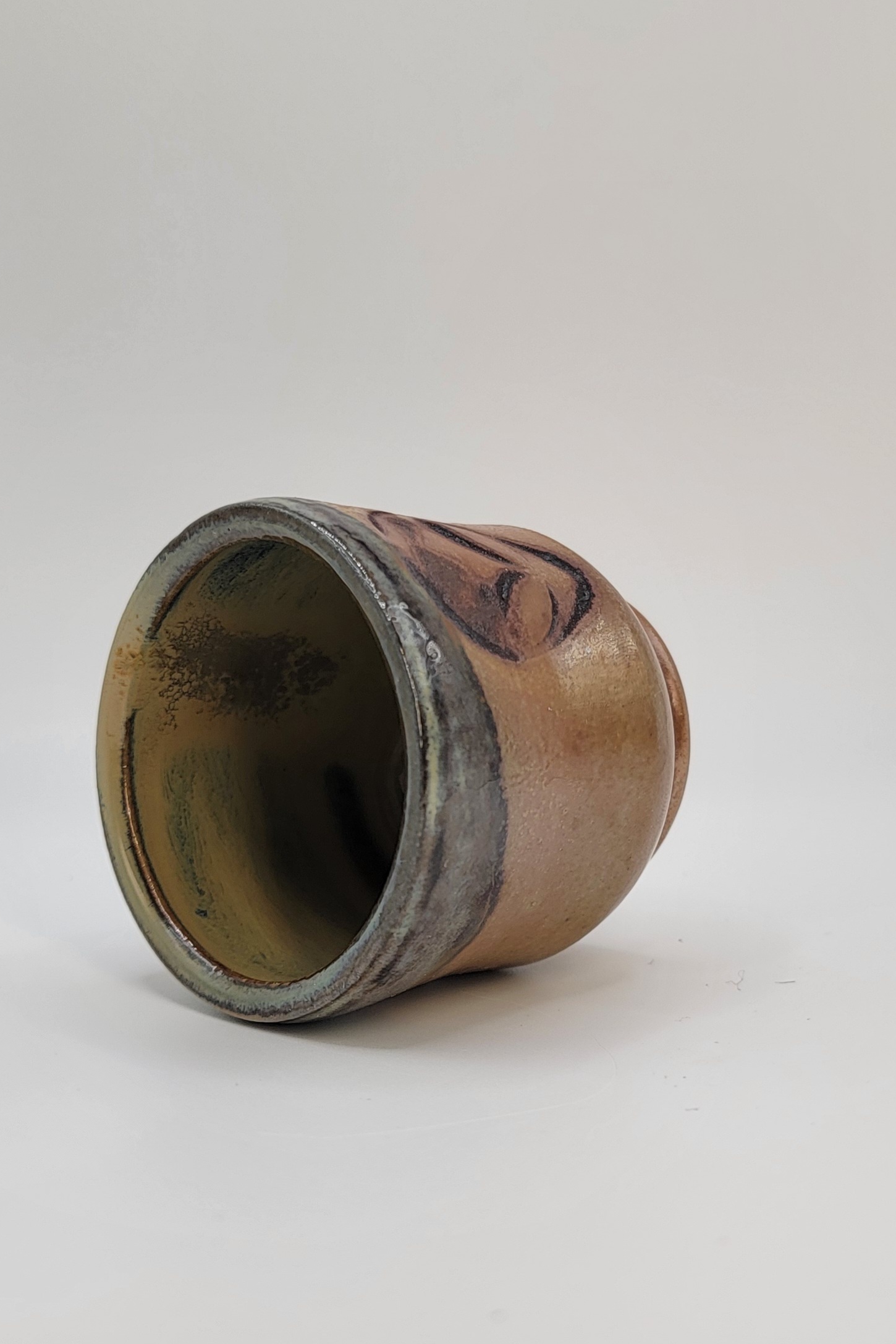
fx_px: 933
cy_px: 673
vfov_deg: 71.5
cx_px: 406
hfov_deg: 51.2
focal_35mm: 25
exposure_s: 1/244
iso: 16
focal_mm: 6.7
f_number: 1.8
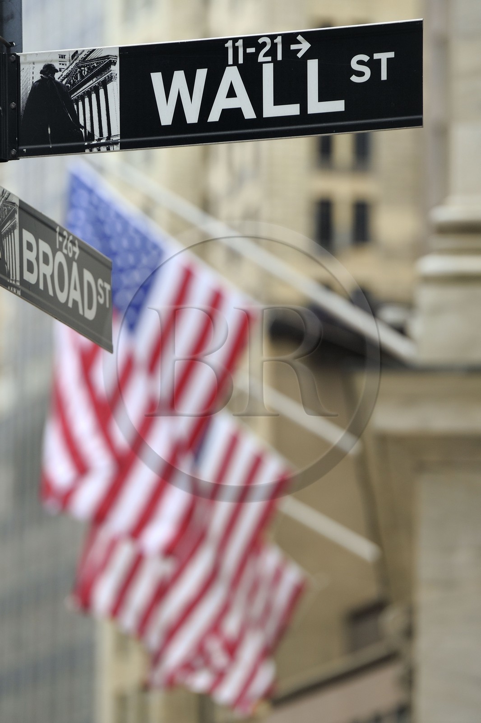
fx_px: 4010
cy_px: 362
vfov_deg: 10.3
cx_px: 240
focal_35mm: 200
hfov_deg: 6.9
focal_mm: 200
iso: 400
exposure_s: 1/125
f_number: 3.5
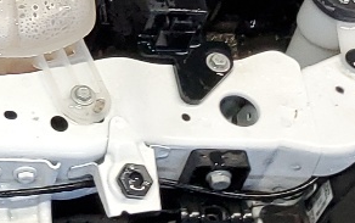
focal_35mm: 151
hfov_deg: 12.7
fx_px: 1462
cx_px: -259
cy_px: -128
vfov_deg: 8.5
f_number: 1.5
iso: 123
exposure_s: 1/60.2
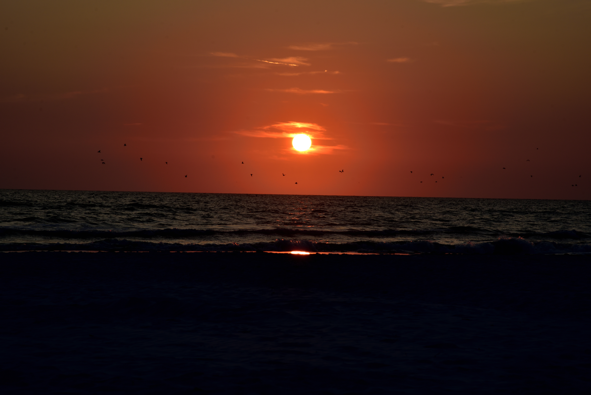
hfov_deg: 17.1
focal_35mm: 120
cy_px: 198
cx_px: 296
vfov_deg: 11.4
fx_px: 1971
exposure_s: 1/500
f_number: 11
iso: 320
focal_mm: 120
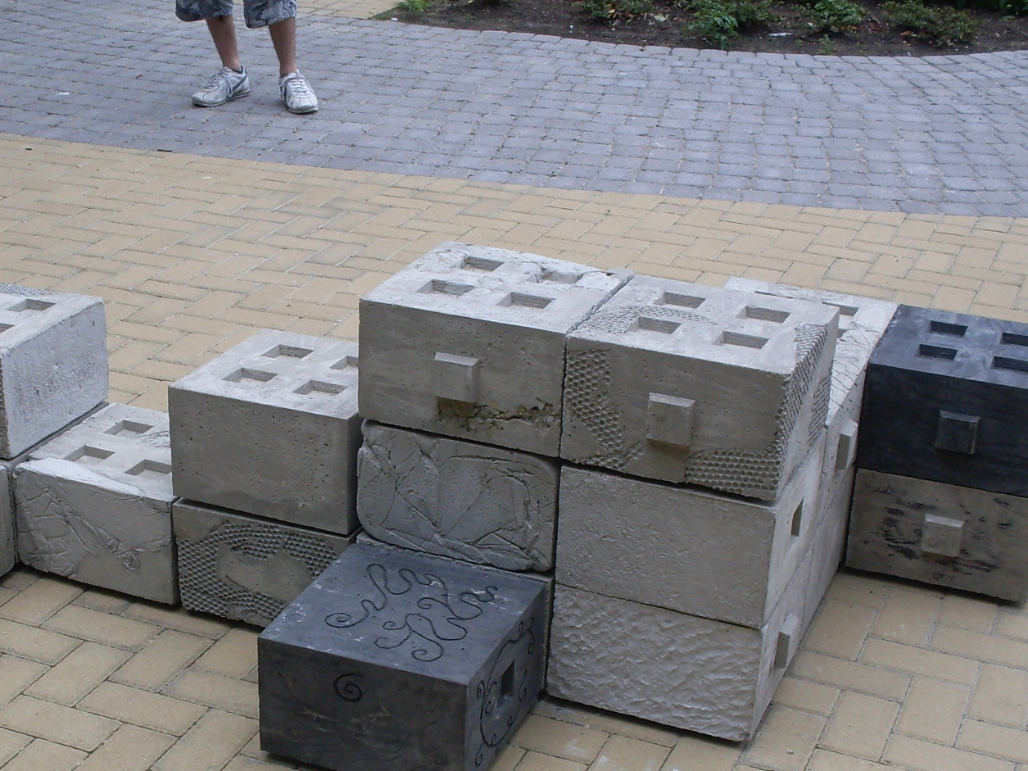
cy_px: 551
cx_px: 321
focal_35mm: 62
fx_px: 1841
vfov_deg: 23.5
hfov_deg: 30.9
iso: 80
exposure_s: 1/90
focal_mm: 6.3
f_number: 8.4
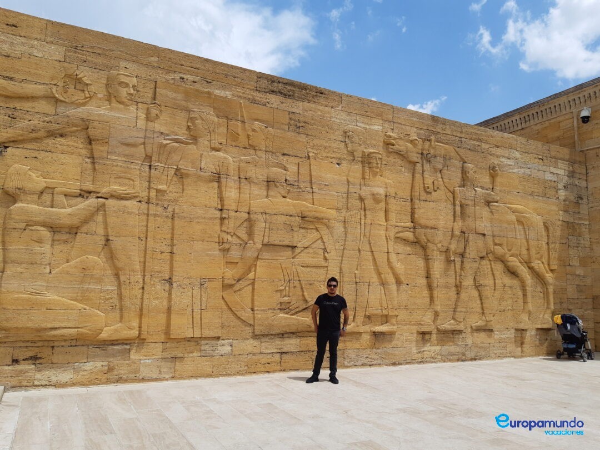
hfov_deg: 67.3
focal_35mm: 26
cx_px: 300
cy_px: 225
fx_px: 451
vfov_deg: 53.1
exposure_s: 1/2740
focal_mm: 3.93
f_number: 1.7
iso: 40
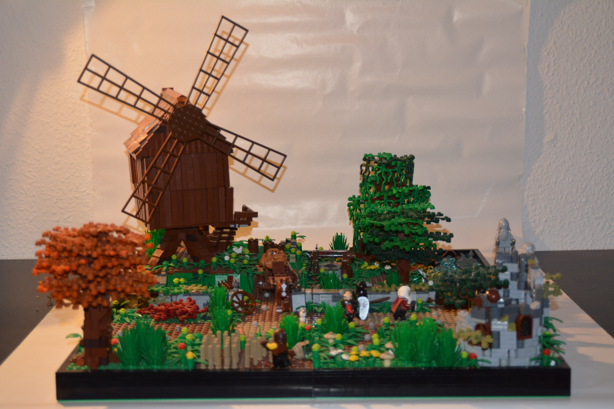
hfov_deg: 37.8
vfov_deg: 25.8
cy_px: 204
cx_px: 307
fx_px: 896
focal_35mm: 52
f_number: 4.2
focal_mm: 35
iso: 1000
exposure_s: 1/60
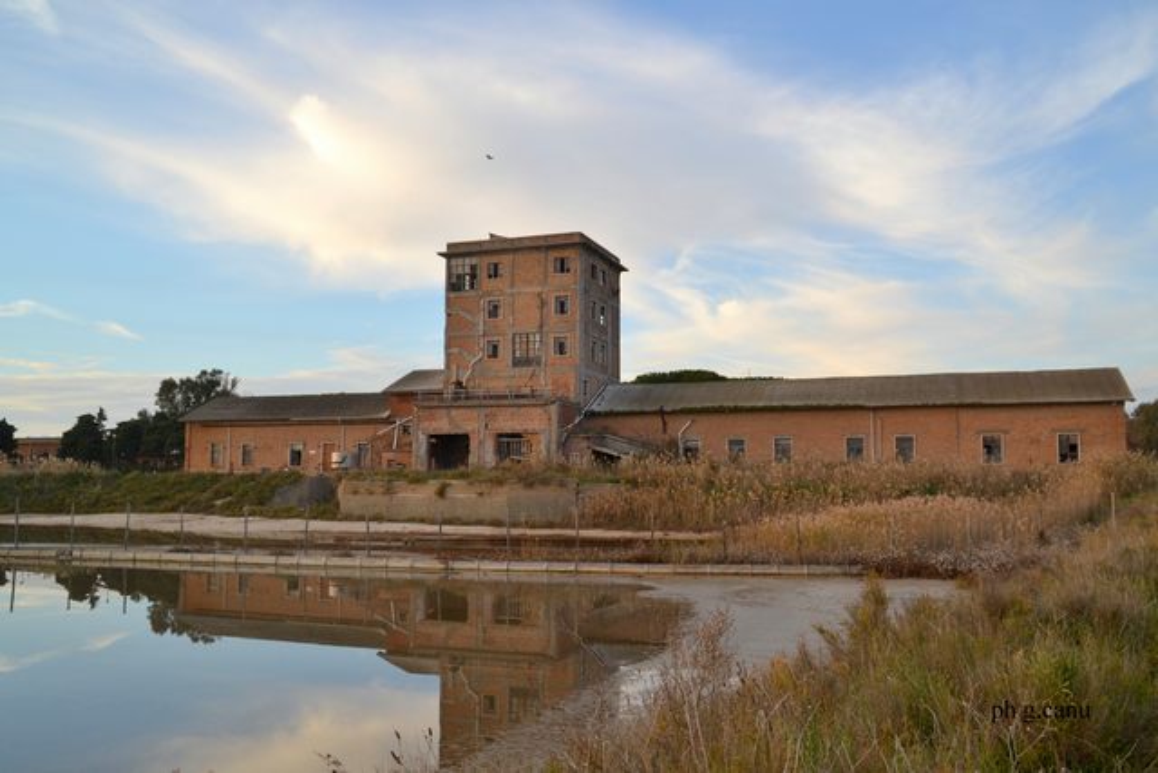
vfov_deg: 40.0
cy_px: 386
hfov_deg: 57.2
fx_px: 1062
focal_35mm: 33
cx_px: 579
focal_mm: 22
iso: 200
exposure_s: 1/200
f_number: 5.6
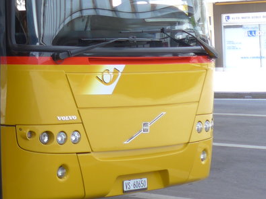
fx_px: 1076
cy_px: -25
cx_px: -114
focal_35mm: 140
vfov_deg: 10.5
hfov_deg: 13.4
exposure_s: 1/250
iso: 80
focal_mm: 9.5
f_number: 3
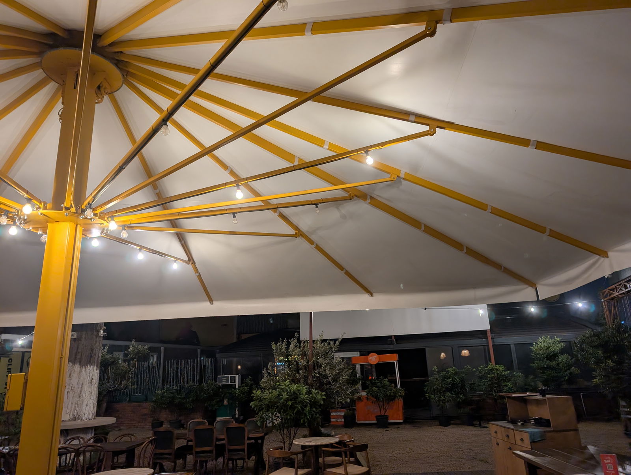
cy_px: 238
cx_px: 316
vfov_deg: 56.9
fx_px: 438
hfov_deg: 71.5
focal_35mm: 24
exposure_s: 1/44.2
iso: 23
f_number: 1.68
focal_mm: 6.9
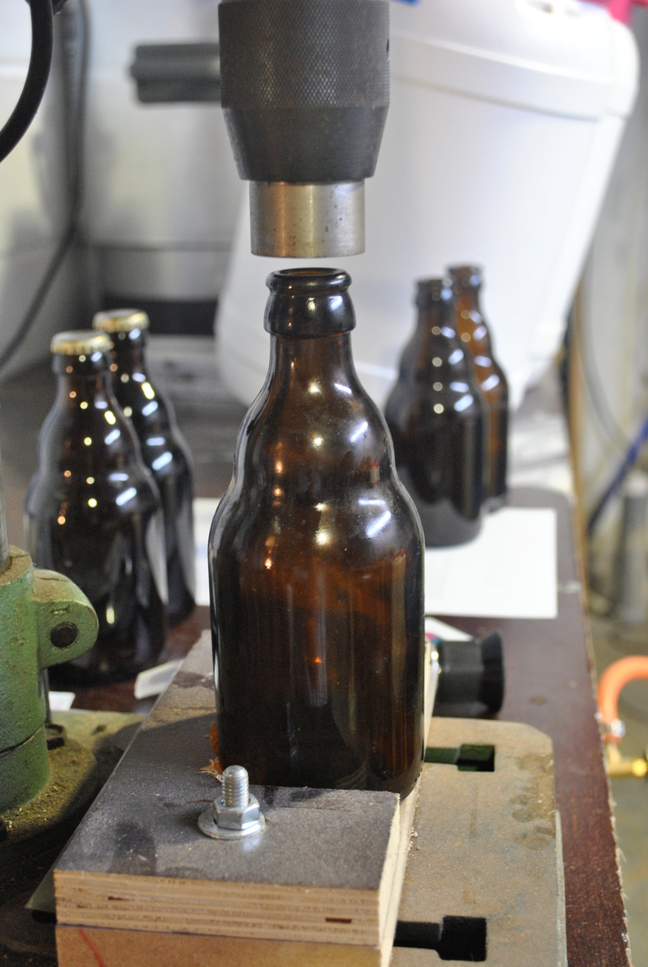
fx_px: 1373
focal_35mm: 51
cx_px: 324
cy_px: 484
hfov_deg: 26.6
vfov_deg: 38.8
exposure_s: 1/10
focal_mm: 34
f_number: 5
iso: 800
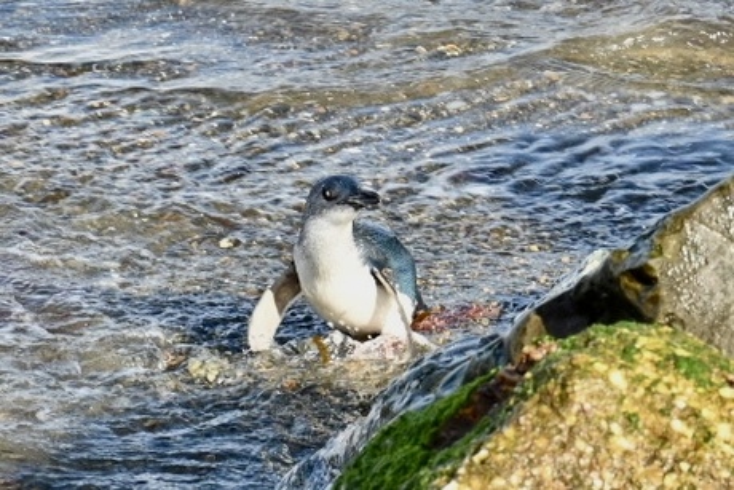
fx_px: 8158
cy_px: 245
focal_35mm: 400
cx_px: 367
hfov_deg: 5.2
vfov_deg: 3.4
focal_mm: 400
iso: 1600
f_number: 18
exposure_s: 1/320
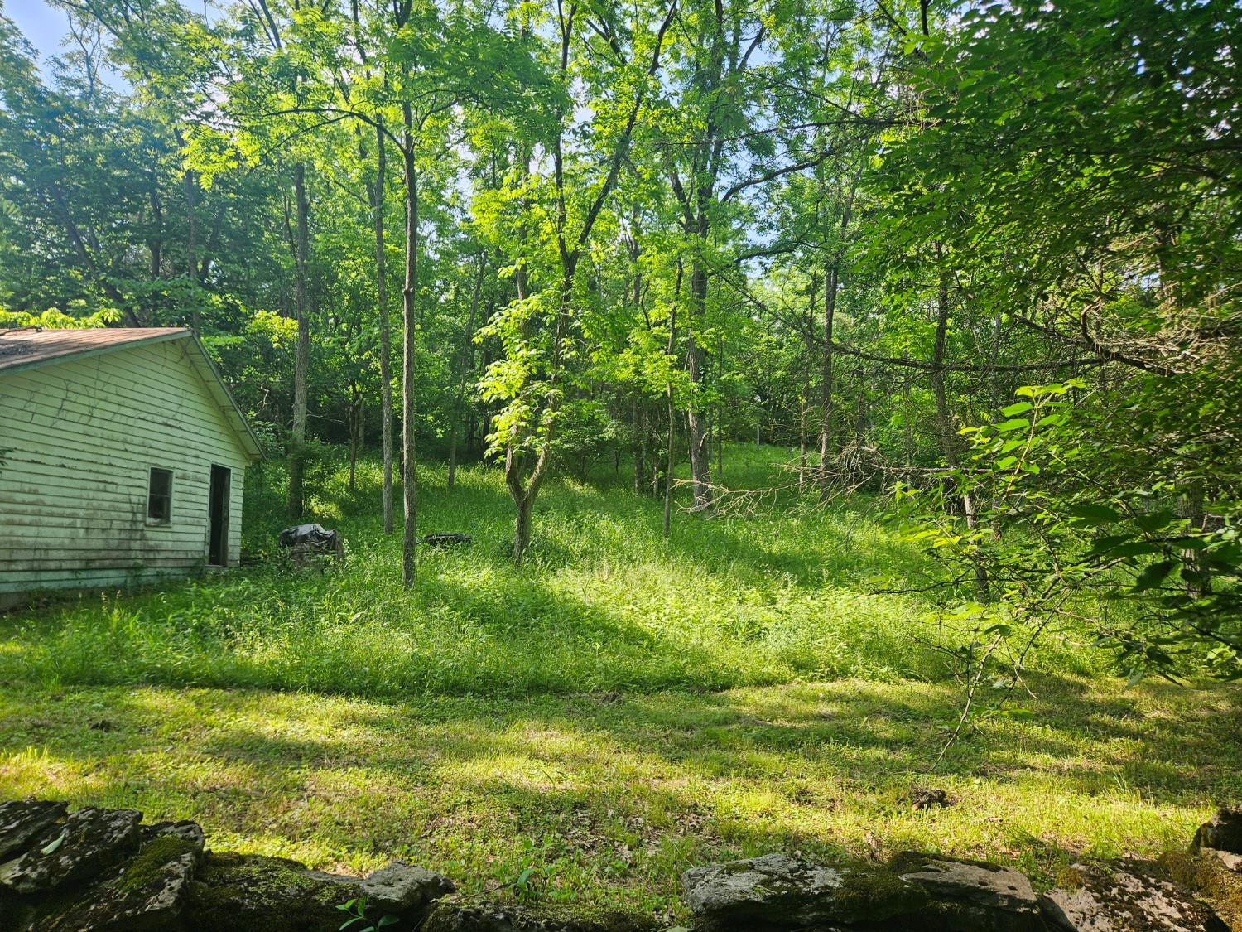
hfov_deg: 73.9
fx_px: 825
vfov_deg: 58.9
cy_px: 466
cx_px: 621
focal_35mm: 23
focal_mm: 5.4
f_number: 1.8
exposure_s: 1/316
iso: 25
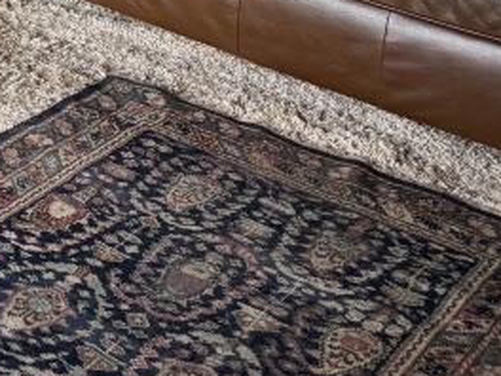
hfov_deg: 17.1
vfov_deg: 13.9
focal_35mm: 93
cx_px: -419
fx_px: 1346
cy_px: -330
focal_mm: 6.76
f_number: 1.78
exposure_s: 1/121
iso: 160
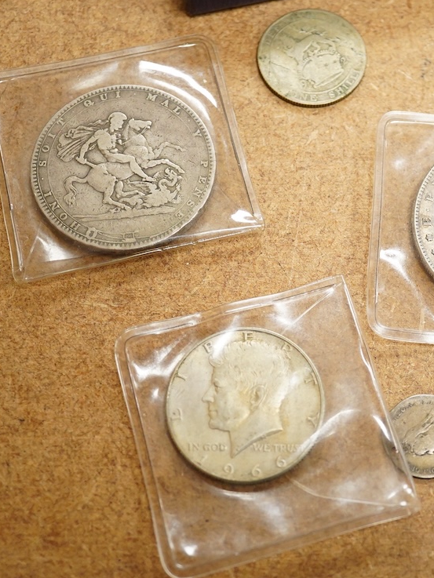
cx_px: 330
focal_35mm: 66
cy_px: 289
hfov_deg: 22.0
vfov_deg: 29.4
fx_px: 1103
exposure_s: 1/200
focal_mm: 30
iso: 2500
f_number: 4
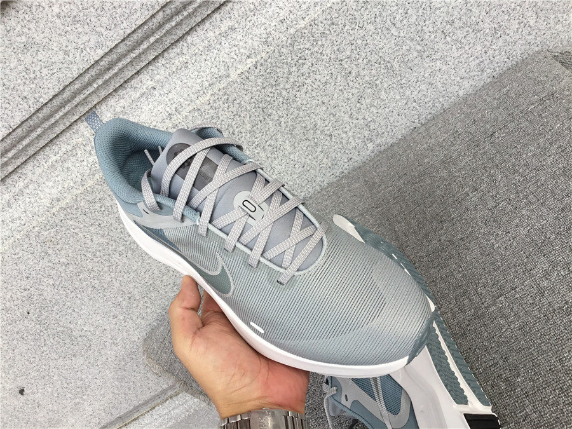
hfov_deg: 58.4
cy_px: 214
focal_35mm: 31
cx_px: 286
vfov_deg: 45.4
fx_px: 512
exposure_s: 1/122
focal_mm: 3.3
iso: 25
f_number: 2.4
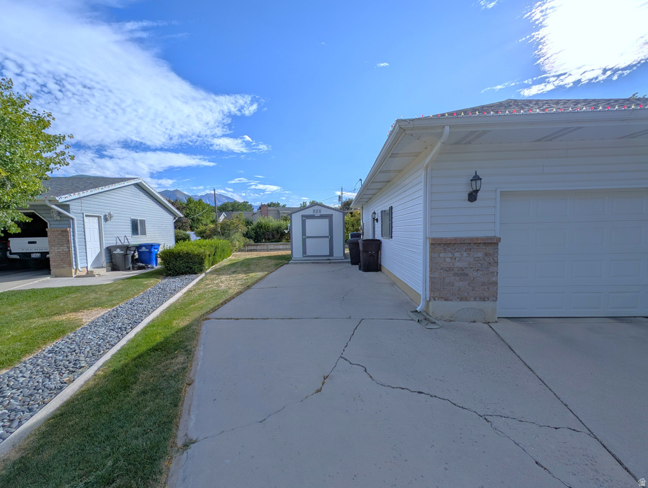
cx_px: 324
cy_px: 244
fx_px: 225
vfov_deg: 94.6
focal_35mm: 12
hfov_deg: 110.5
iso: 33
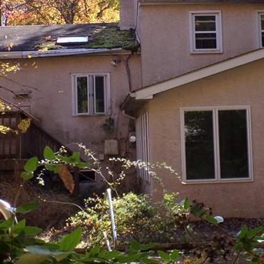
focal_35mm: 101
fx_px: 871
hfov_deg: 17.1
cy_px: 75
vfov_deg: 17.2
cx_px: 195
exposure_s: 1/210
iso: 80
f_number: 3.5
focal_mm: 8.7
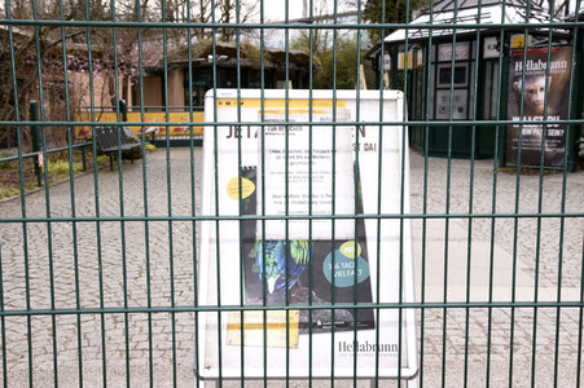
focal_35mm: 38
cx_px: 292
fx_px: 616
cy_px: 194
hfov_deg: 50.7
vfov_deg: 35.0
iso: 500
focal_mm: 38
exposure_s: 1/160
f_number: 9
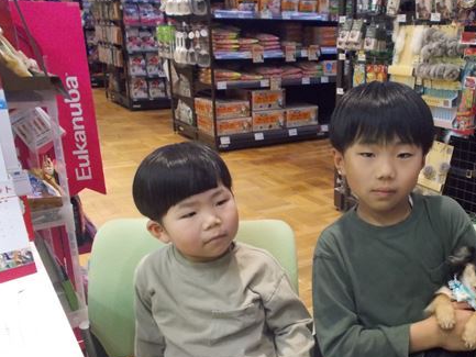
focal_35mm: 36
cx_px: 312
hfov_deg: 50.5
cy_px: 214
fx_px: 495
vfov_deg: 39.5
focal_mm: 4.6
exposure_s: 1/125
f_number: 3.2
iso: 720
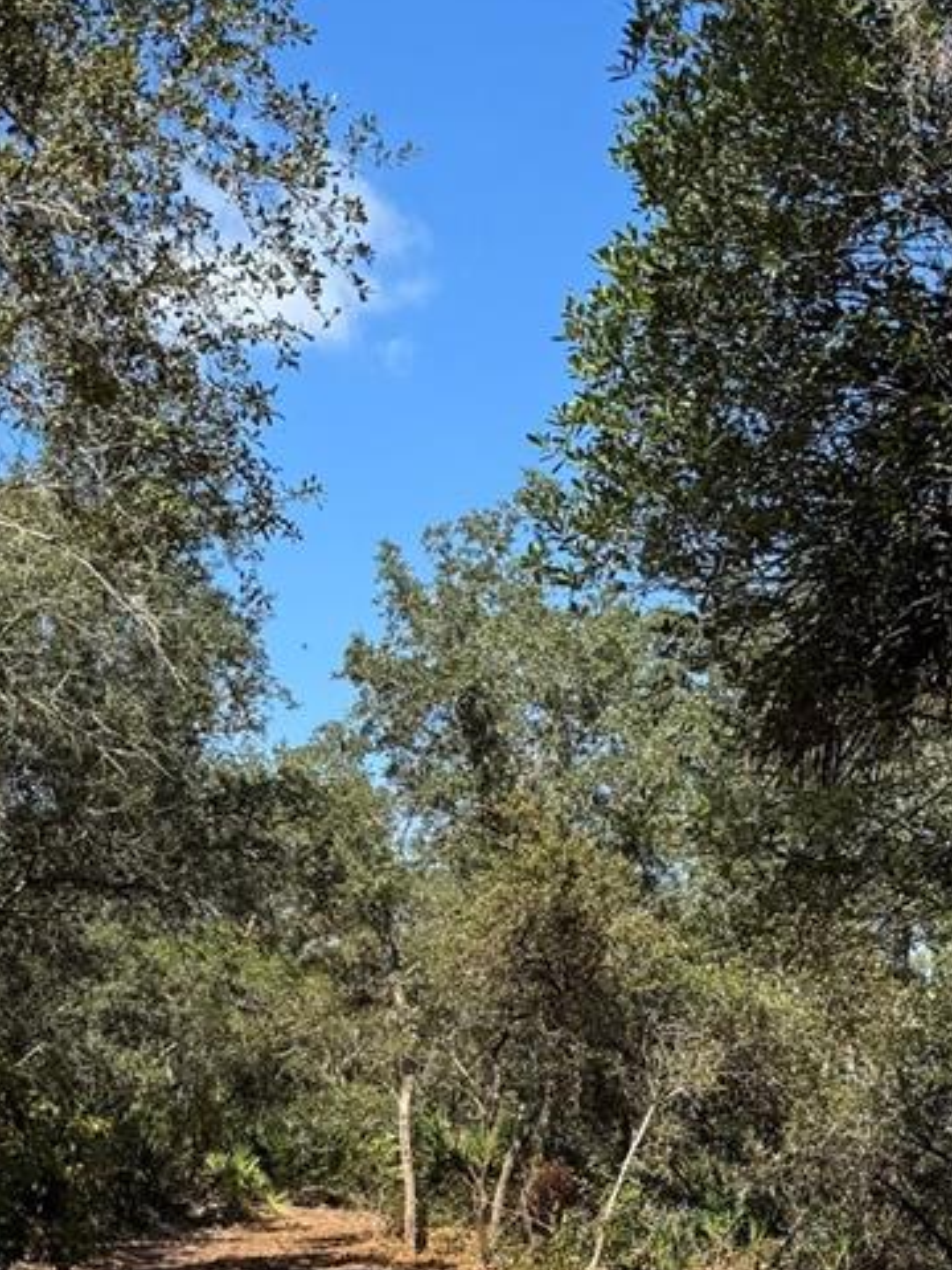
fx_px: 2200
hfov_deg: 24.4
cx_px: 545
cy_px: 1061
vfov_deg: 31.2
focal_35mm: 60
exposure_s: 1/2710
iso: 80
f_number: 1.78
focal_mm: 6.76
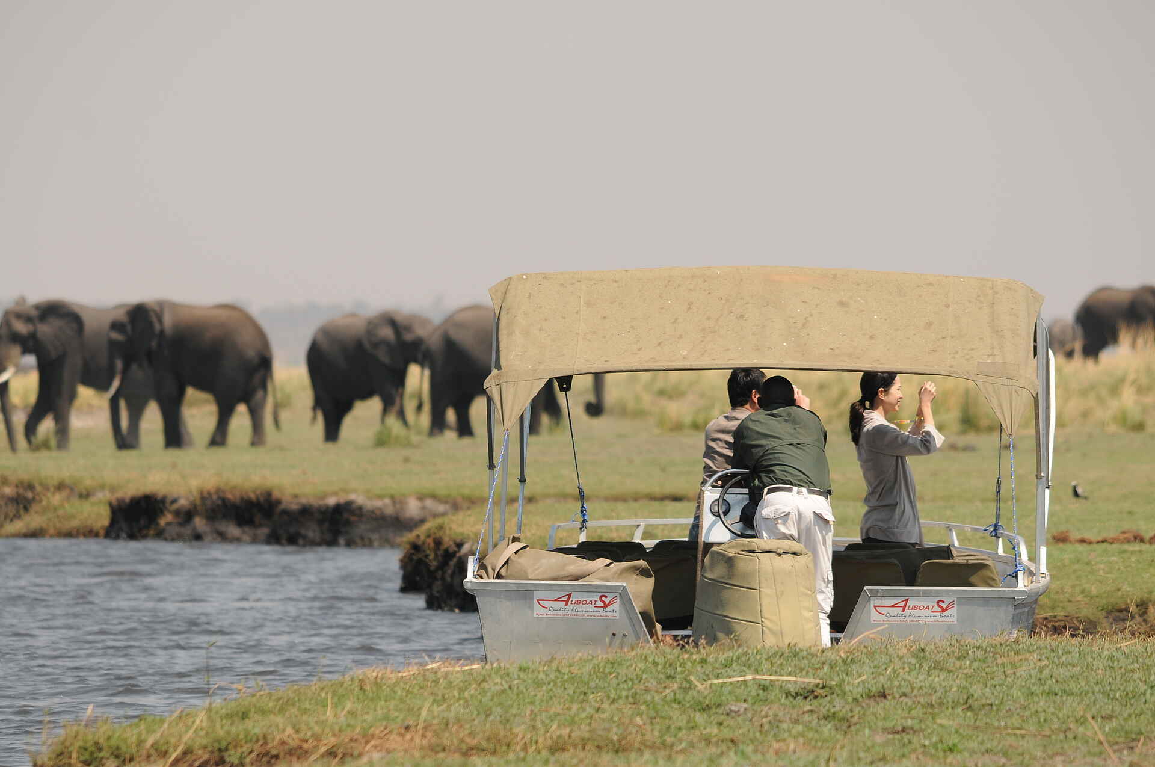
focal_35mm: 405
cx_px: 578
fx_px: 12977
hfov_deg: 5.1
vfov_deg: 3.4
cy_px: 384
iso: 200
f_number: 5.6
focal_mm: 270
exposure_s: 1/800
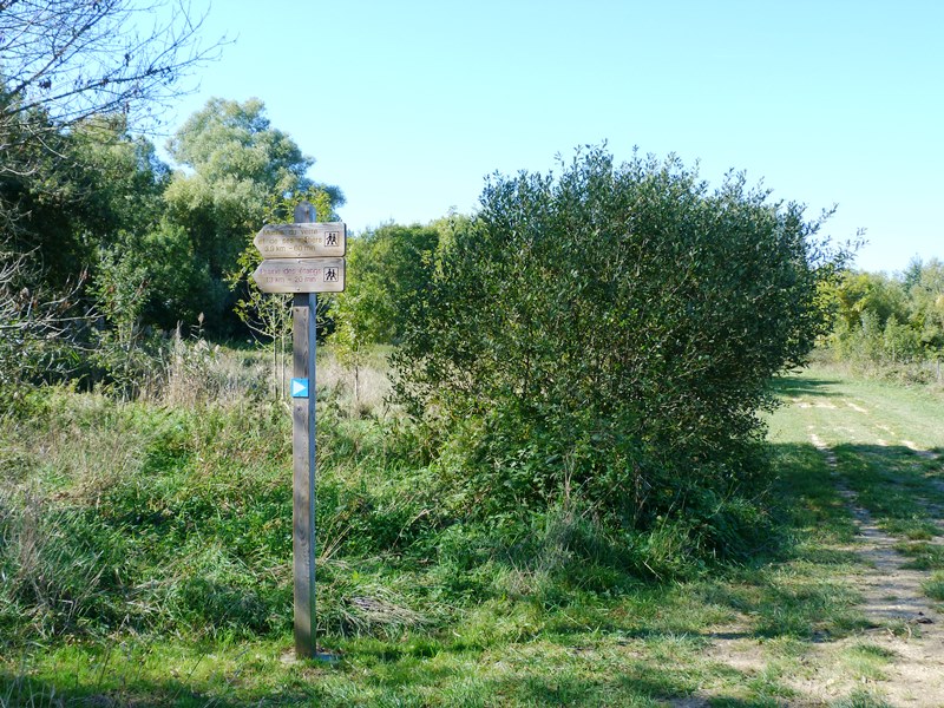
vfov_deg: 36.8
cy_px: 354
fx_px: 1064
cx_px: 472
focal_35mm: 39
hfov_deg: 47.9
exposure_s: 1/160
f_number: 4
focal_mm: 7.1
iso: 80
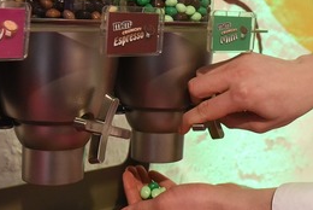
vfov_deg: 18.3
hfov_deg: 27.7
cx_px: 225
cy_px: -14
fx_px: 627
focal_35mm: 72
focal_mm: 24
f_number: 4.5
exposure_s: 1/160
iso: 3200
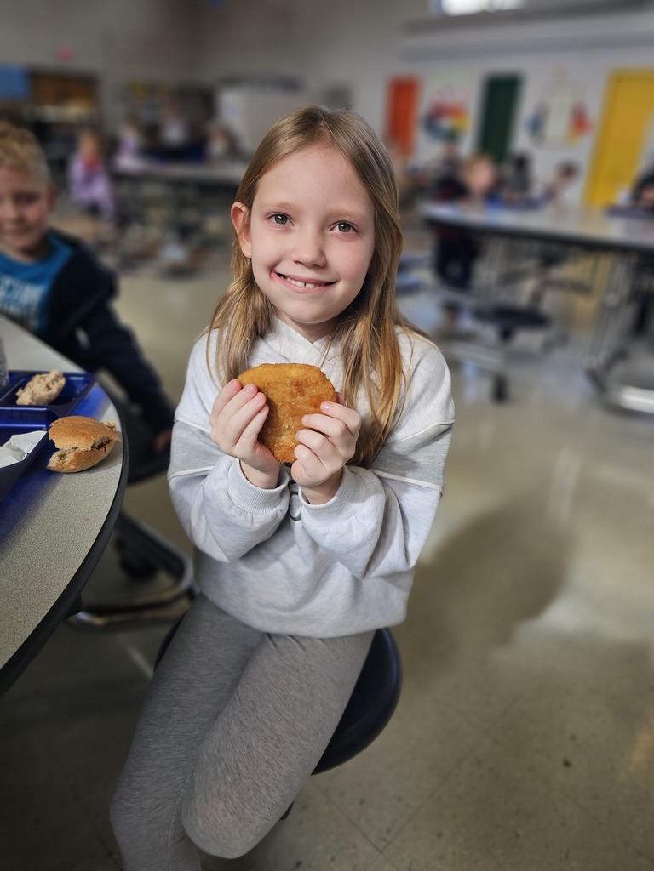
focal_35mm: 23
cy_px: 436
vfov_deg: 73.9
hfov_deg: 58.9
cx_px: 327
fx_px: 579
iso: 25
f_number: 1.7
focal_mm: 6.3
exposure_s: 1/120
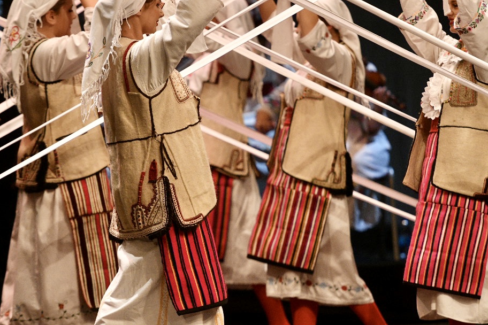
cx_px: 220
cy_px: 161
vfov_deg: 4.4
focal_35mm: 311
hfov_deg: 6.6
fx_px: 4215
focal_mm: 175
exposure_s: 1/200
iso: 1600
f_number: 2.8
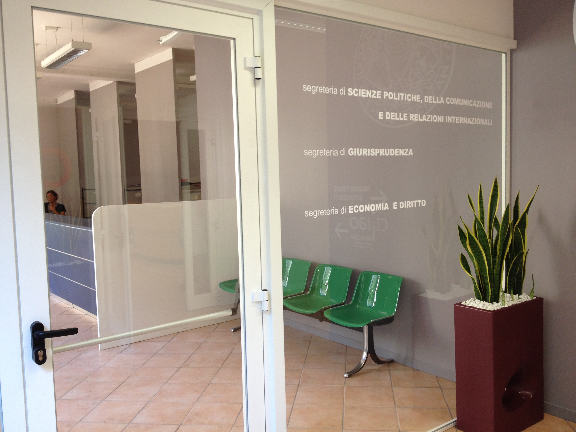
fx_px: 582
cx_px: 288
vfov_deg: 40.7
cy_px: 216
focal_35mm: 35
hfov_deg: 52.6
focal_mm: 4.28
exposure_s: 1/20
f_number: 2.4
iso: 80
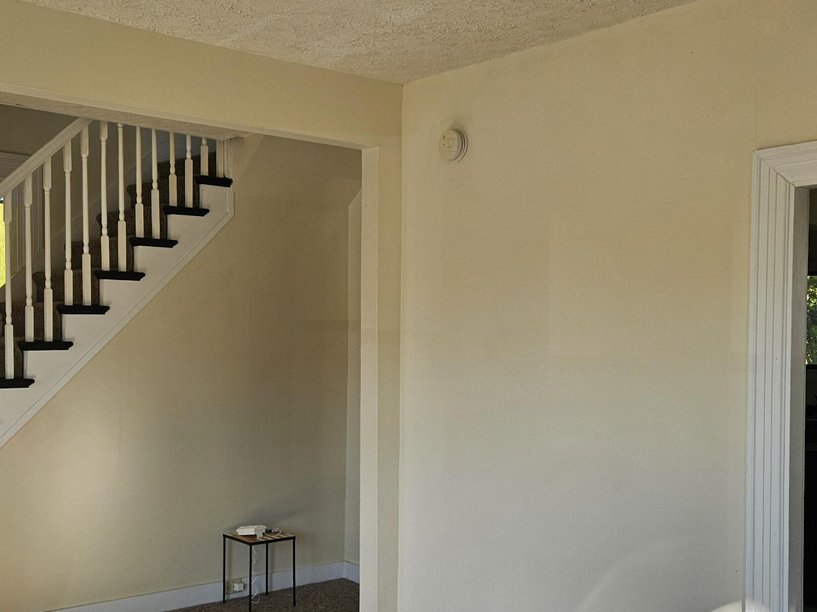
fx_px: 991
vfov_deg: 34.2
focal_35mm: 42
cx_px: 407
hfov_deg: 44.8
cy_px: 367
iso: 80
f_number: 1.8
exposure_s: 1/719
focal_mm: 5.4
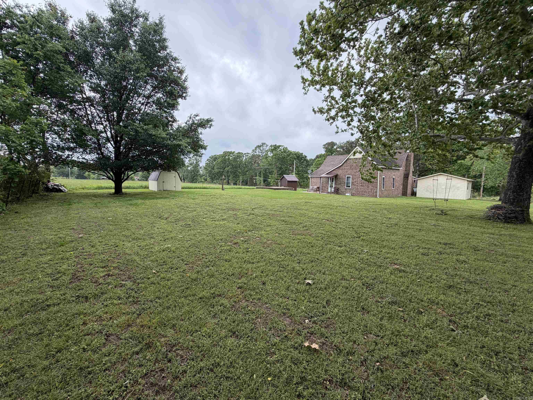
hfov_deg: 102.1
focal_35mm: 14
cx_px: 266
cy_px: 200
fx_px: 216
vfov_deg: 85.7
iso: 64
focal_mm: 2.22
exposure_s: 1/448
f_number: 2.2
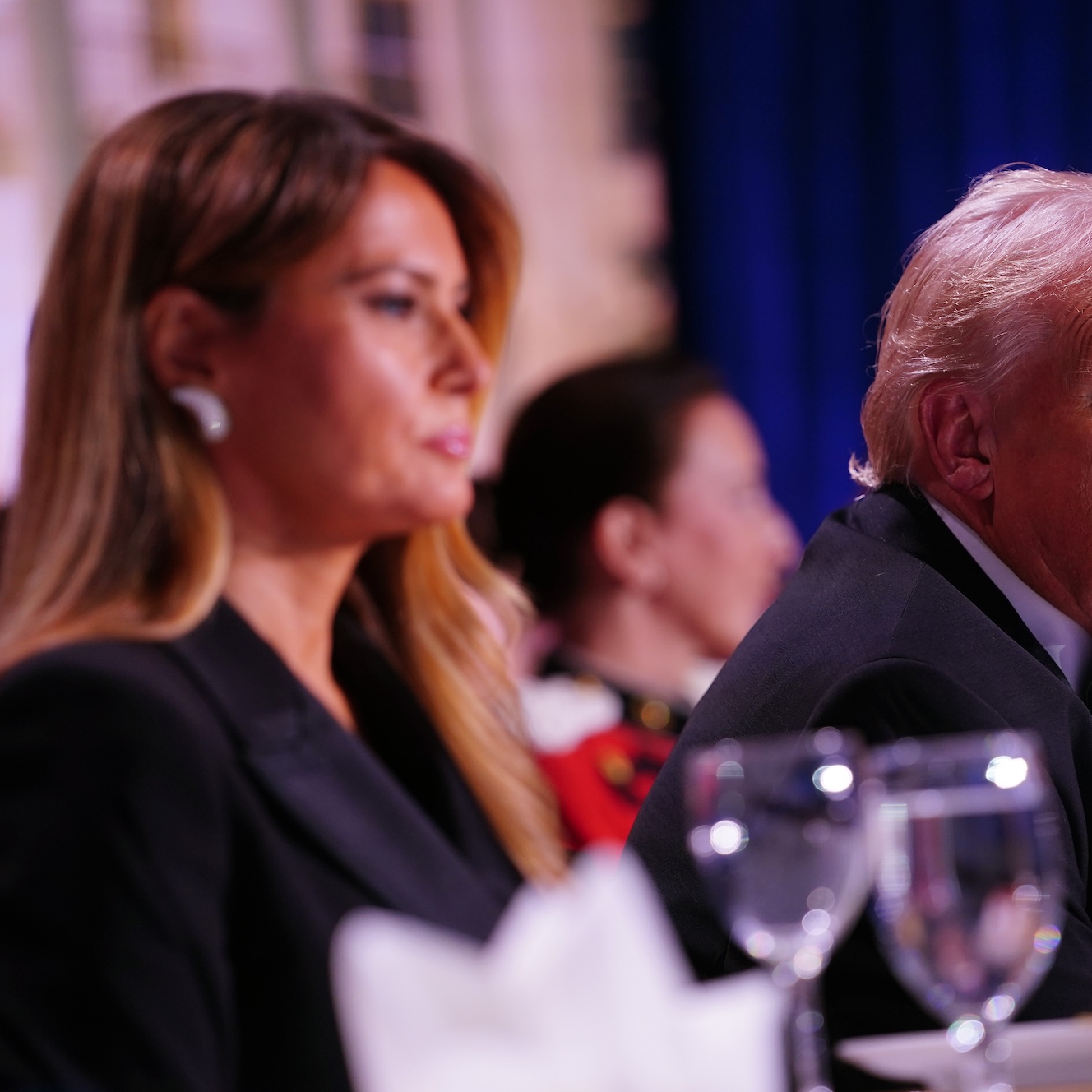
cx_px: 687
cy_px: 547
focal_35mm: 256
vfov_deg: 6.8
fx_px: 9137
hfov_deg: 6.8
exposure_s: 1/320
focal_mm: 200
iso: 1250
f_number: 3.2
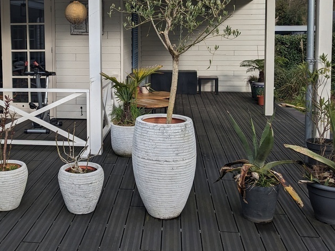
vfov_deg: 32.2
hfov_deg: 42.3
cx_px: 106
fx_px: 426
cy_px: 60
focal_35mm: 44
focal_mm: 4.38
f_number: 1.73
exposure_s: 1/1376
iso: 58
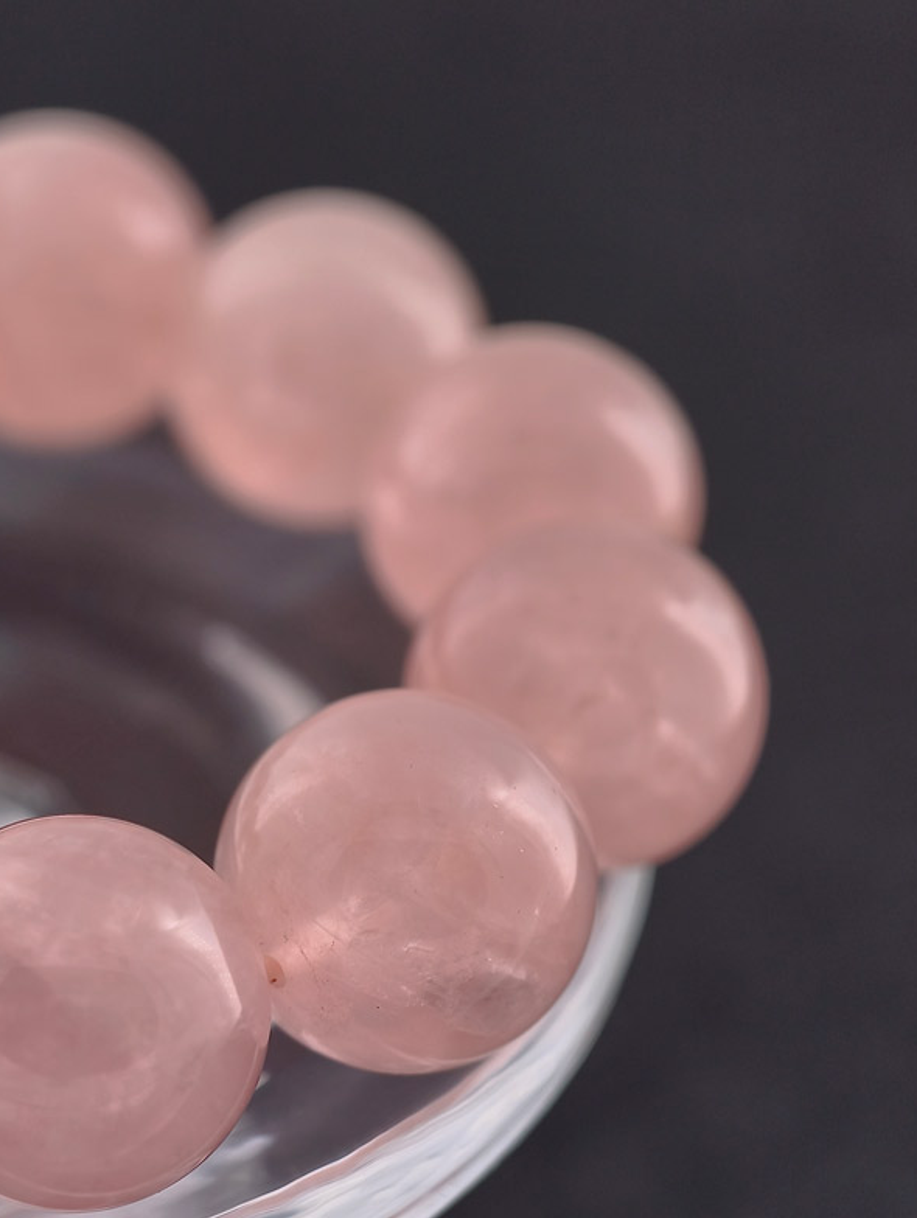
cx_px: 295
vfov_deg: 15.7
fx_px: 4406
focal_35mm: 125
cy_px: 697
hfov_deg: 11.9
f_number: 2.67
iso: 125
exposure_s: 1/160
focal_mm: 22.48
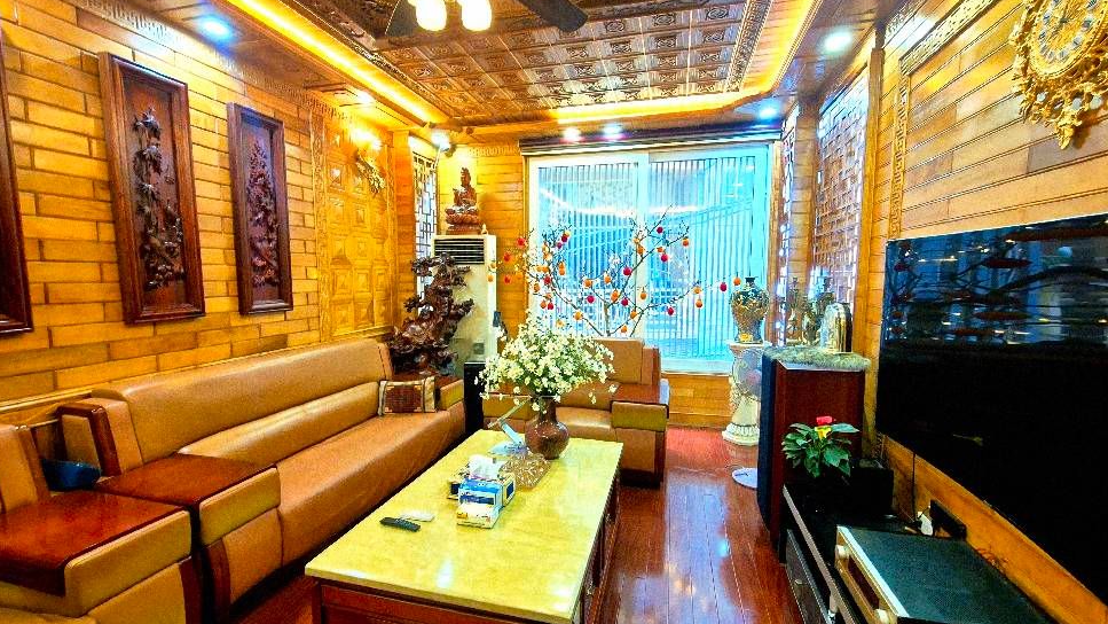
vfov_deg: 70.5
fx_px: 441
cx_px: 541
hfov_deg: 103.0
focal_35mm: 15
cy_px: 330
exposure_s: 1/50
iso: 1250
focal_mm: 2.2
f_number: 2.2
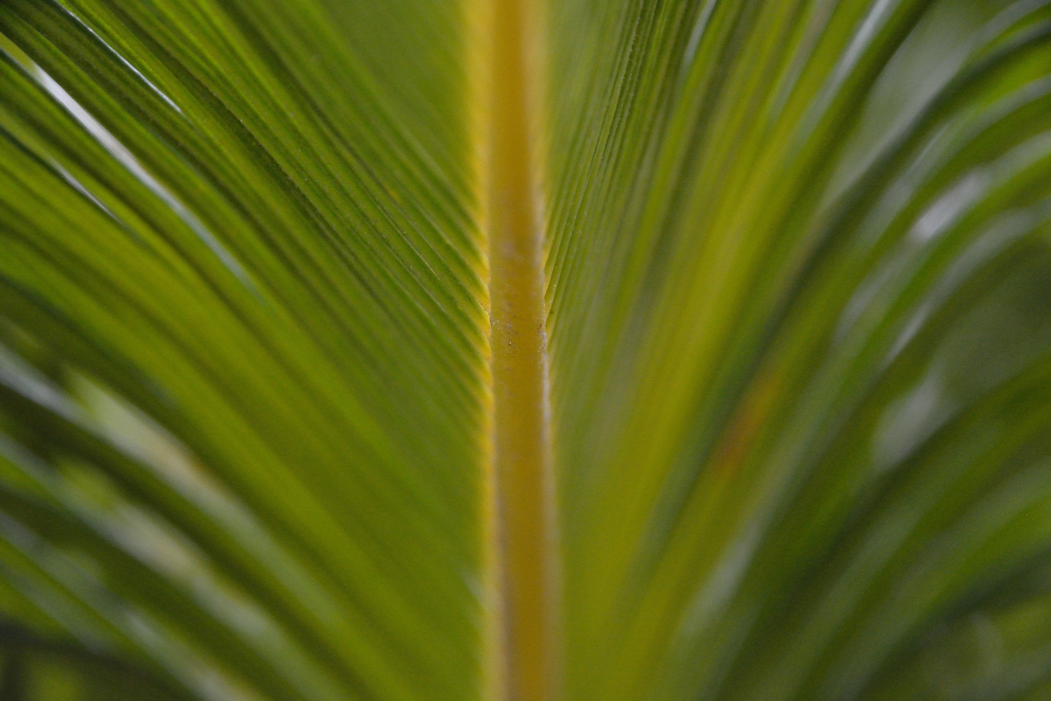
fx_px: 9196
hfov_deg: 6.5
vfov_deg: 4.4
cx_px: 526
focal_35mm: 315
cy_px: 350
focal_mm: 210
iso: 3200
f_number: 10
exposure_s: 1/50
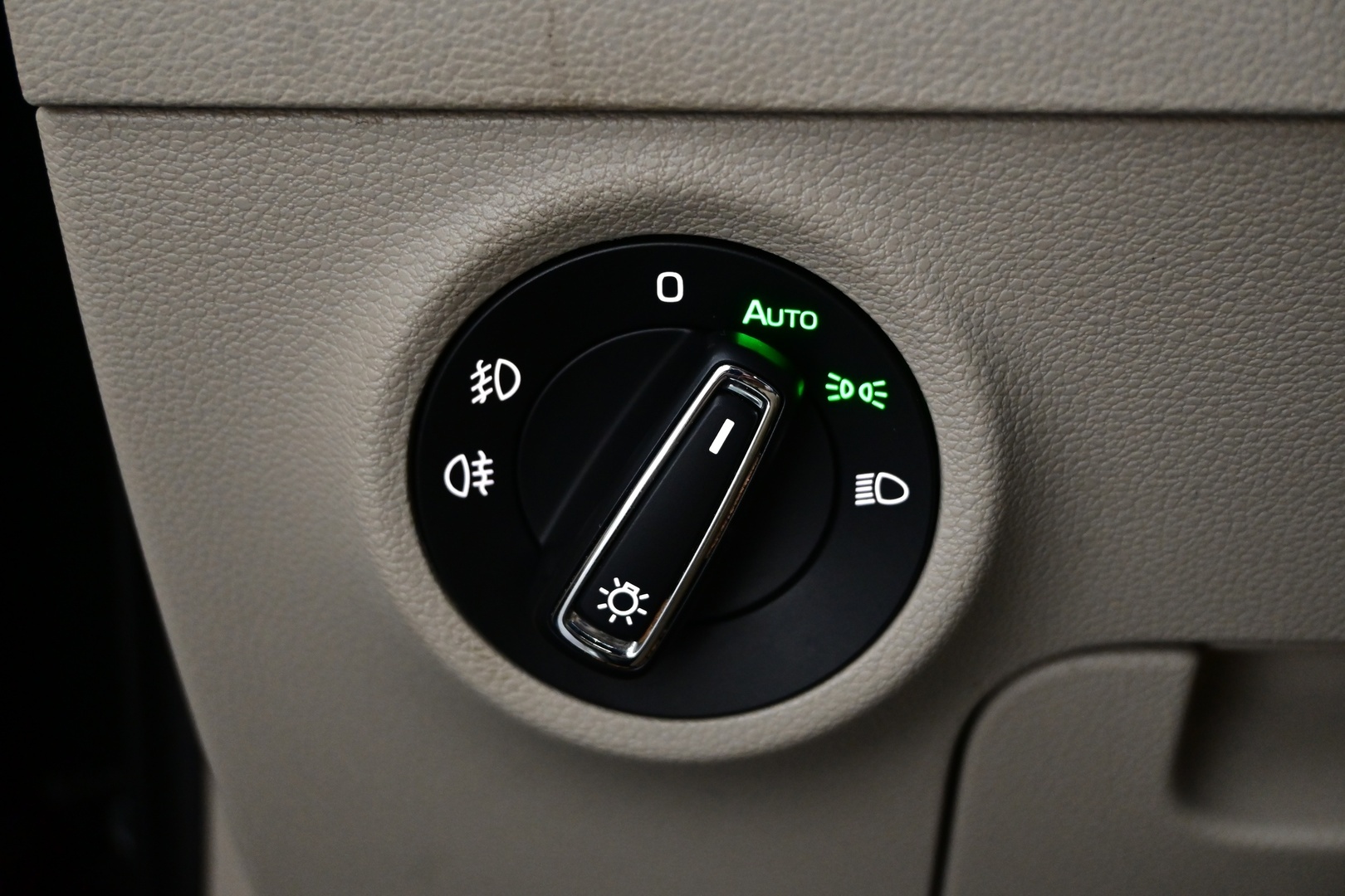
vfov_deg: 27.3
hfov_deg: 40.0
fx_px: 1849
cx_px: 672
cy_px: 448
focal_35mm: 50
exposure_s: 1/25
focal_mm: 33
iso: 2200
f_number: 5
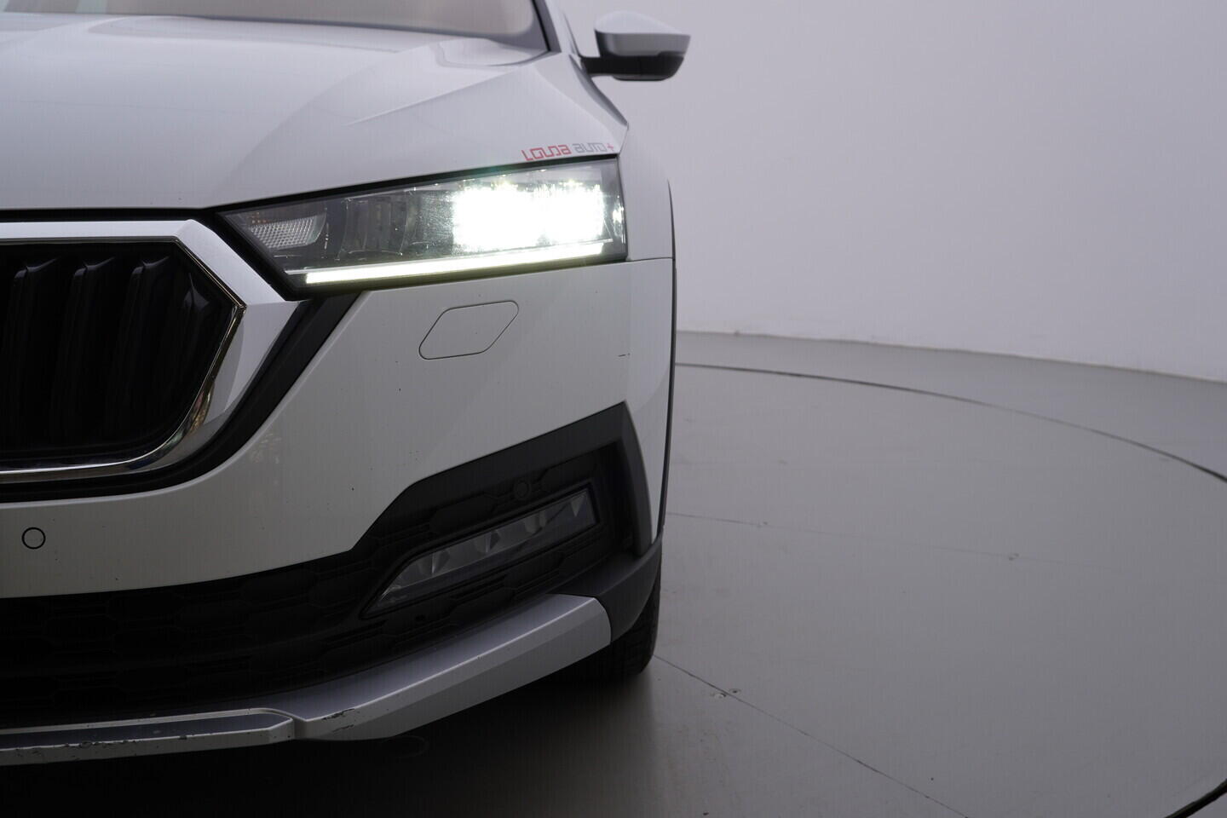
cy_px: 409
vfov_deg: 36.9
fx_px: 1227
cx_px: 614
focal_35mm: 36
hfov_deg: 53.1
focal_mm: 24
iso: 125
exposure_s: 1/125
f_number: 5
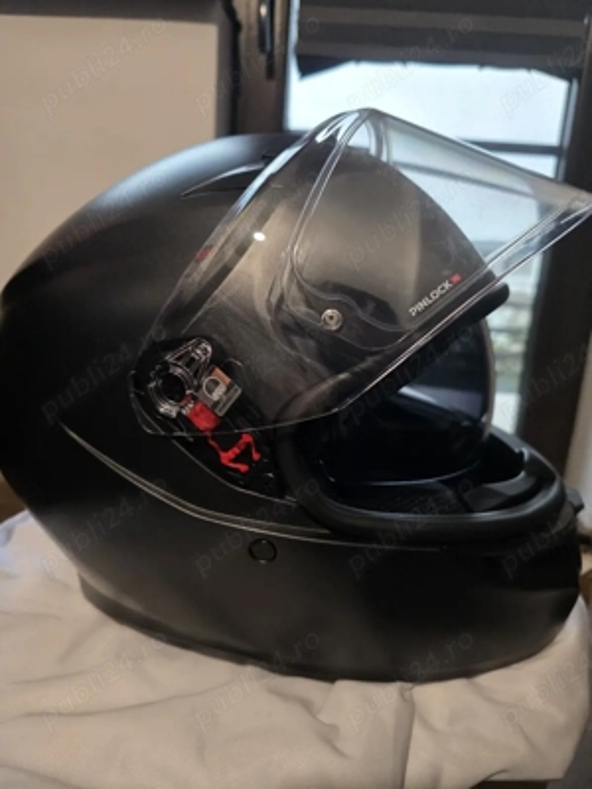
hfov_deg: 58.9
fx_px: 524
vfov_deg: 73.9
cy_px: 394
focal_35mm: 23
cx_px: 296
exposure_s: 1/120
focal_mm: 6.3
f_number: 1.7
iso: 800
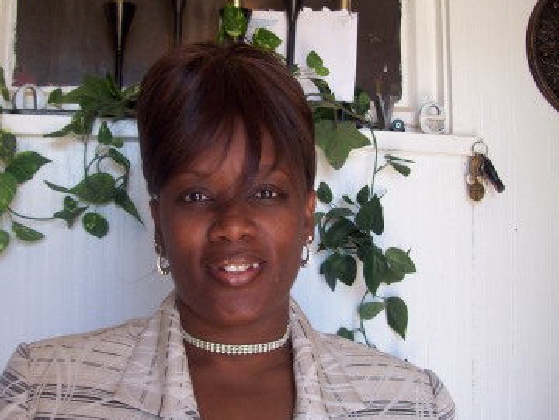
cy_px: 195
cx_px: 213
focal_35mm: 45
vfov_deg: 32.2
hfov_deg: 41.8
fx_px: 727
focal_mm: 6
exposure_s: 1/75.2
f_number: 2.7
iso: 80
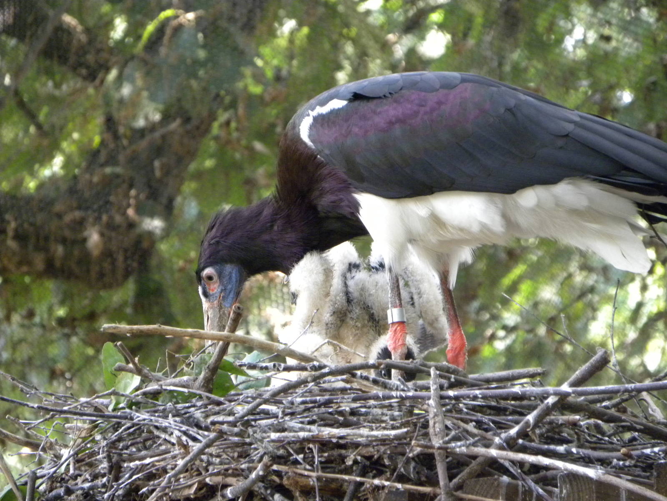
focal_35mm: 377
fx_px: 7264
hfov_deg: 5.3
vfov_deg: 3.9
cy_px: 250
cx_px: 334
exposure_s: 1/78
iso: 400
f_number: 5
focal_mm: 67.2
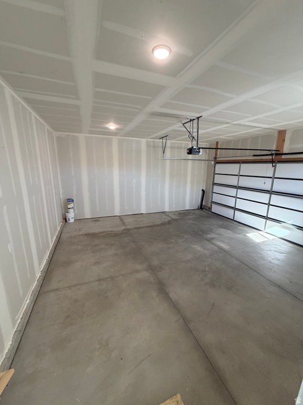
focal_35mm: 14
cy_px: 202
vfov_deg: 102.1
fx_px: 163
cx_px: 152
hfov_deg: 85.7
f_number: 2.2
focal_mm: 2.22
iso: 250
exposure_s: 1/120
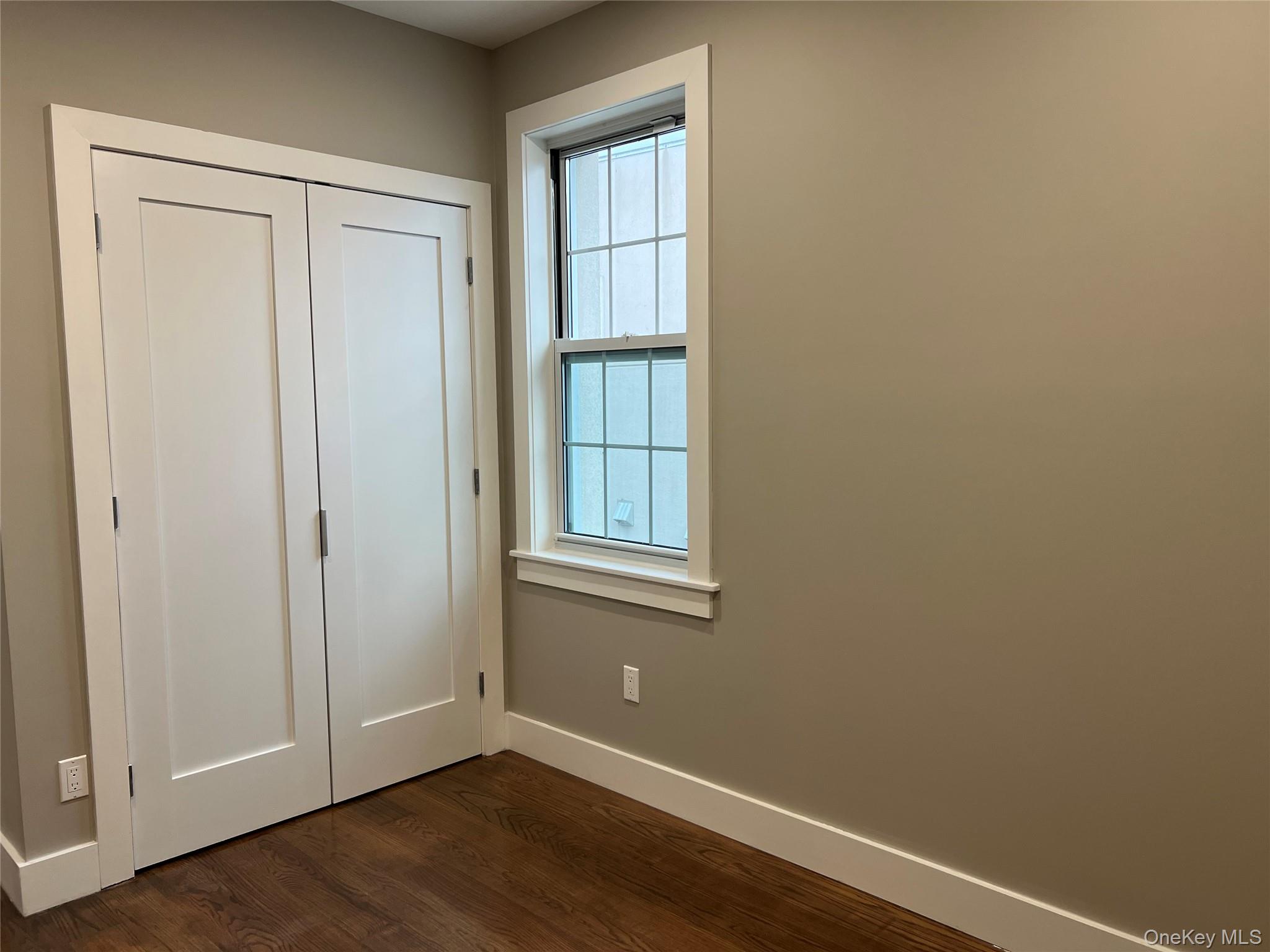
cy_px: 476
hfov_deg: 67.3
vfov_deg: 53.1
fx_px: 954
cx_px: 635
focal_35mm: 26
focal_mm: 5.7
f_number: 1.5
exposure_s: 1/120
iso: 100
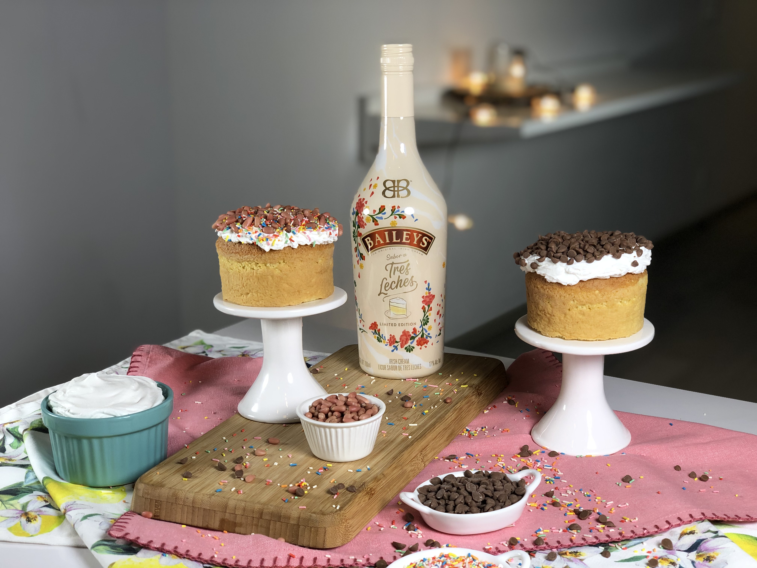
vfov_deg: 28.0
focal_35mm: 52
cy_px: 284
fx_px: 1137
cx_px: 378
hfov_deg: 36.8
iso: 20
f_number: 2.4
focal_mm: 6
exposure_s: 1/60
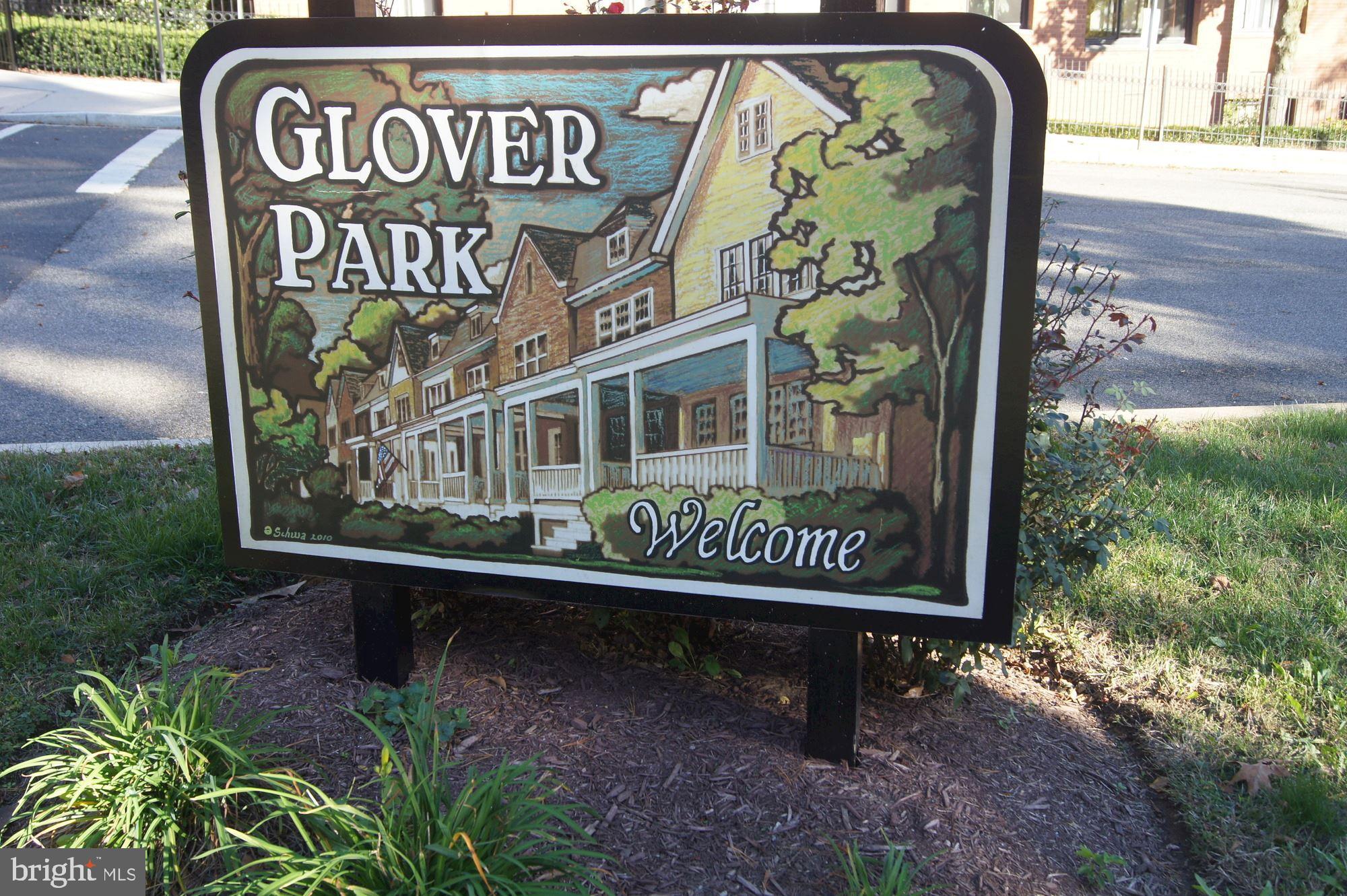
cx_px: 674
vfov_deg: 36.8
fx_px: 1346
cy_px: 448
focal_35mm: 36
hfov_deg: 53.2
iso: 100
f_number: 5.6
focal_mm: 24
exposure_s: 1/60
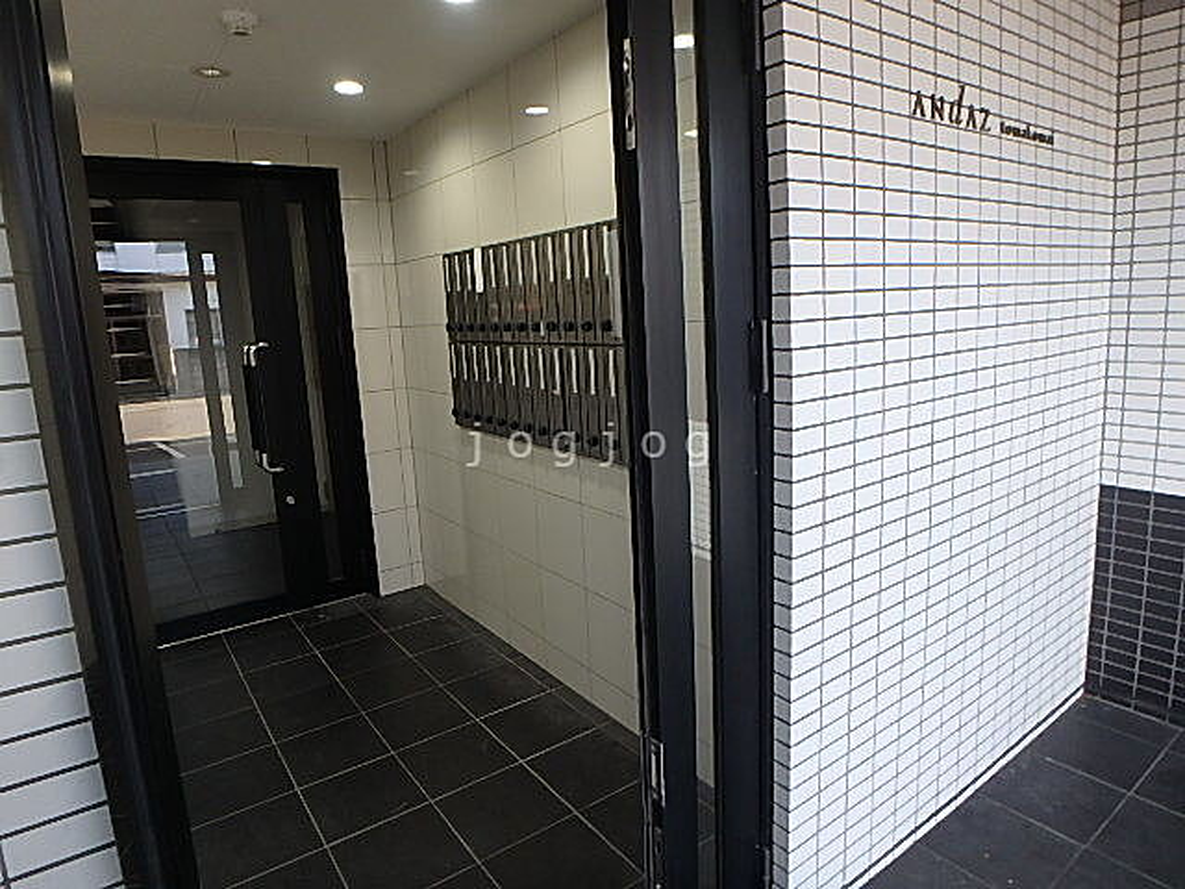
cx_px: 592
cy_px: 444
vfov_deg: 63.4
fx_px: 719
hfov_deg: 79.0
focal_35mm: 21
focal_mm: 3.7
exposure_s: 1/30
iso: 200
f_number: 3.5
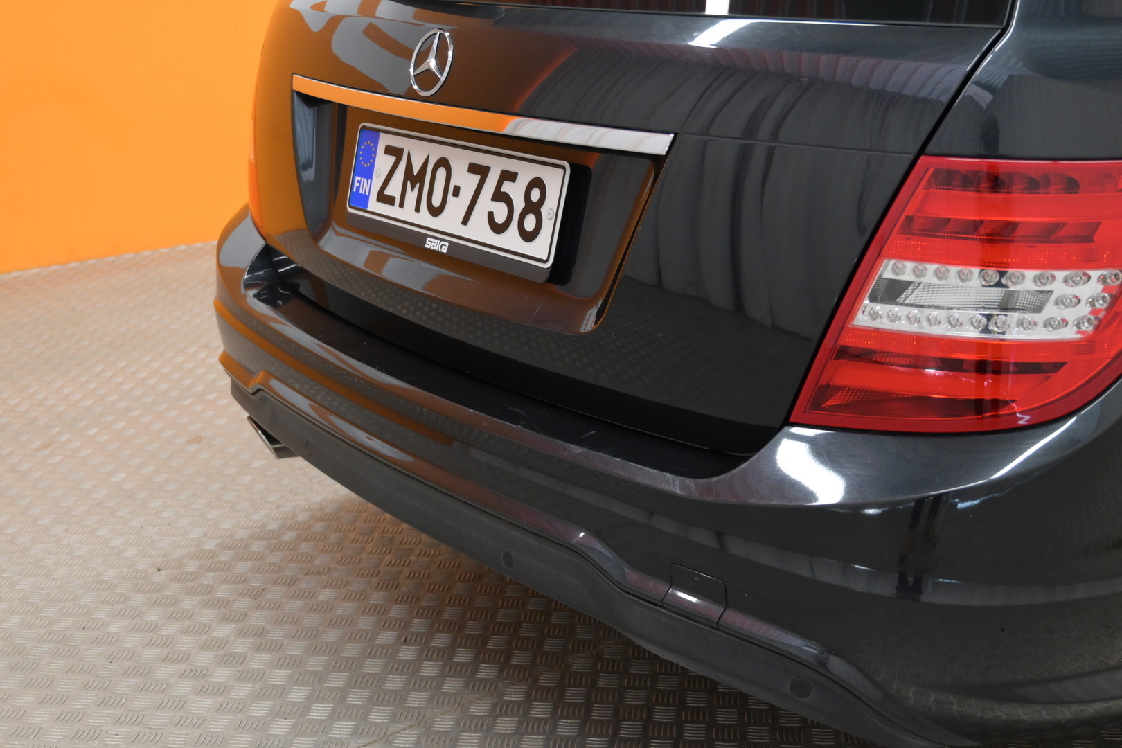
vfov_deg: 29.9
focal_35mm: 45
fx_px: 1402
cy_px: 374
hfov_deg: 43.6
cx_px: 561
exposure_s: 1/160
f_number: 4
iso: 1600
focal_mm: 30
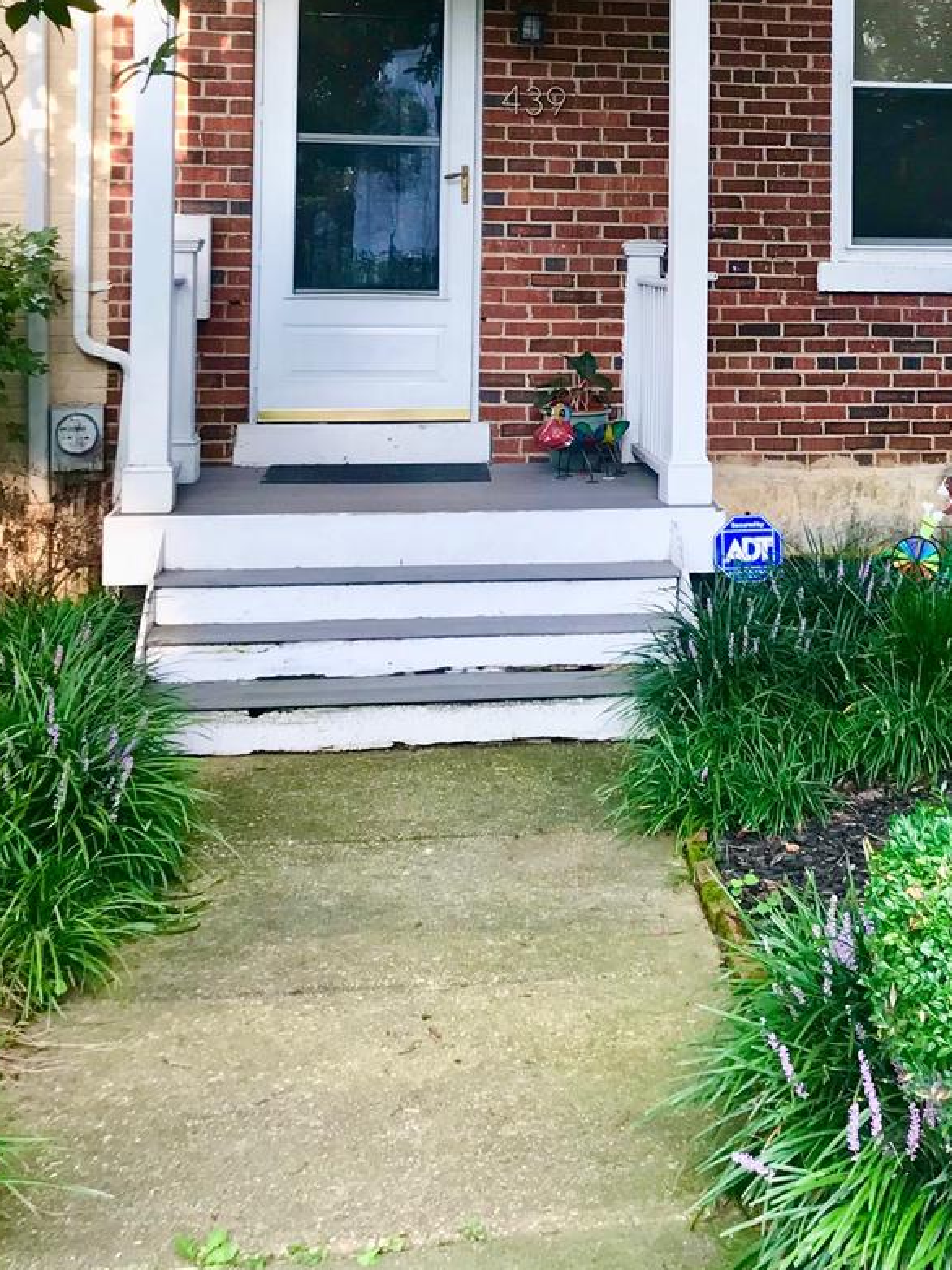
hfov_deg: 25.9
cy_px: 244
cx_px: 812
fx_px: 2018
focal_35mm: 55
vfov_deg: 33.9
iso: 25
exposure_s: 1/60
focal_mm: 3.99
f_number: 1.8
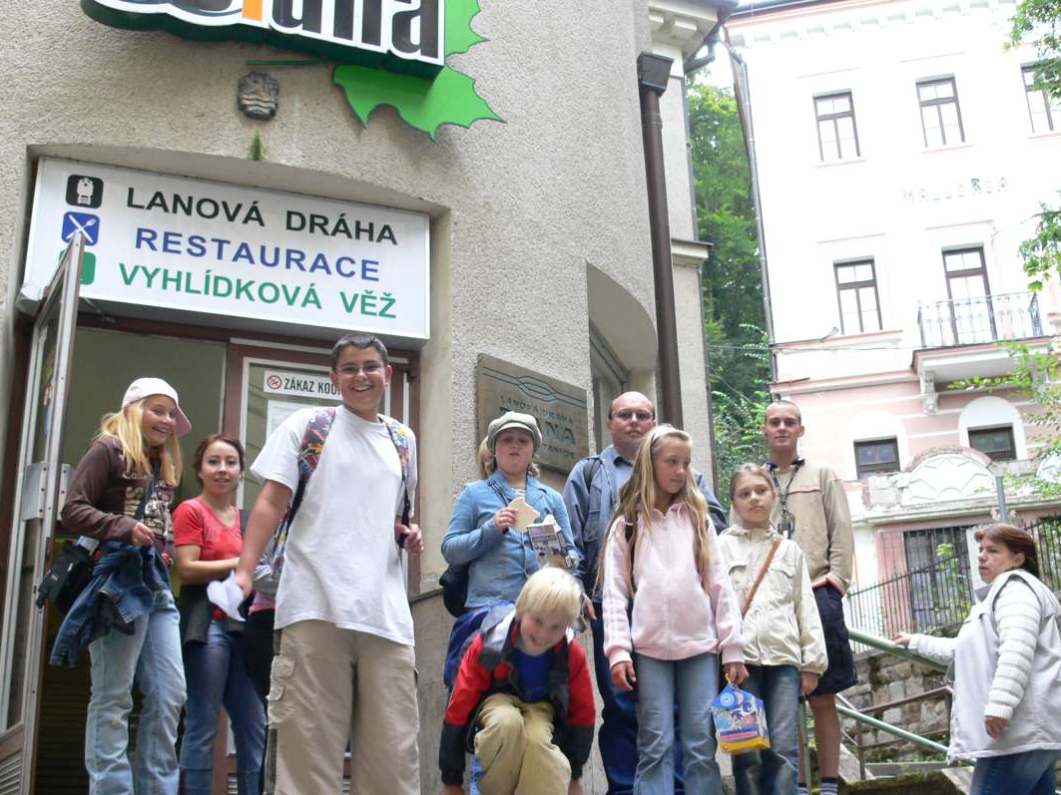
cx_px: 537
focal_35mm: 43
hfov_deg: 43.9
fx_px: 1318
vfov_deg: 33.6
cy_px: 440
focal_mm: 7.4
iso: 100
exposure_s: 1/50
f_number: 2.8
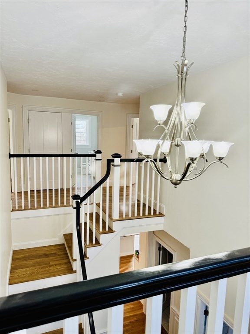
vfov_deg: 71.6
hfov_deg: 56.8
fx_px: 231
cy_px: 167
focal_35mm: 24
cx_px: 125
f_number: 1.78
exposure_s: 1/120
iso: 100
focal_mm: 6.76
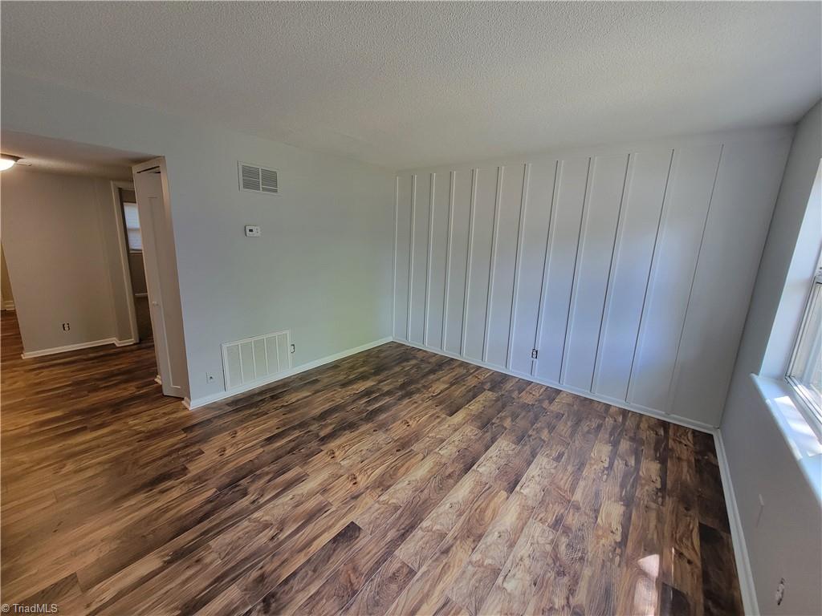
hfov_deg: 106.2
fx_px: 309
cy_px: 308
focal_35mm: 13
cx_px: 411
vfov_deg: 89.9
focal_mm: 2.2
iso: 200
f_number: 2.2
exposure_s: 1/60
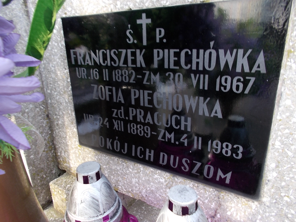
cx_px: 148
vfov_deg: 53.1
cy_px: 111
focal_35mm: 26
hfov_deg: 67.3
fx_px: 222
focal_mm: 4.6
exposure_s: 1/50
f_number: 3.2
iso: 80
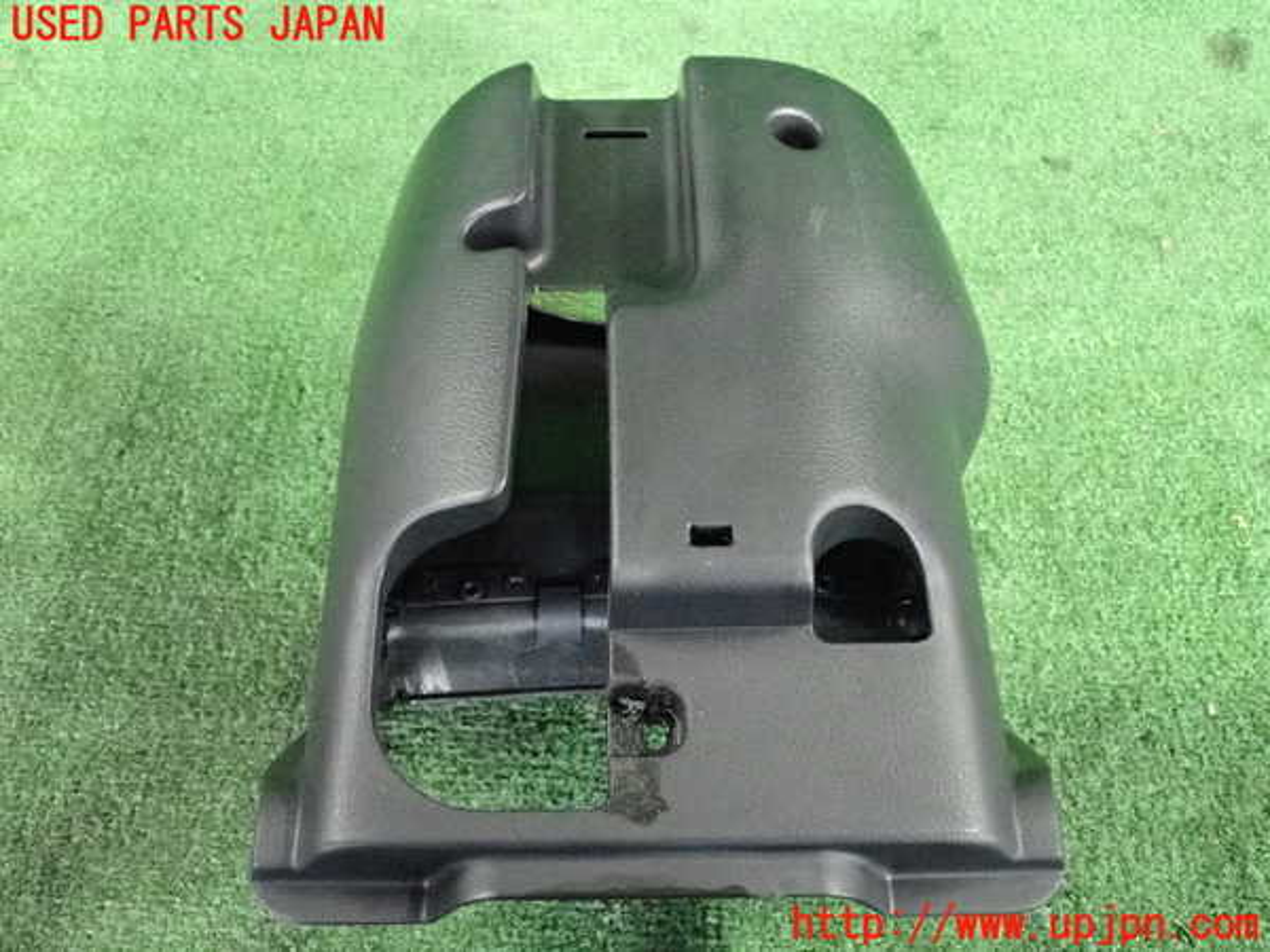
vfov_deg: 37.7
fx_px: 1394
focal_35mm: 38
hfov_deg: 49.0
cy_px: 476
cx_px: 635
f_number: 2.7
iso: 4000
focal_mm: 6.83
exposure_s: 1/125
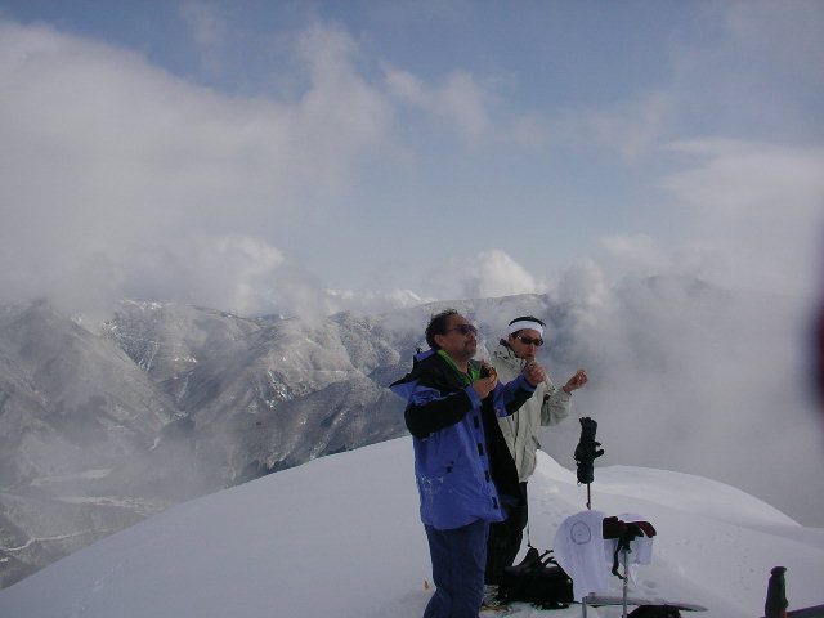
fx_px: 881
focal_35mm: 37
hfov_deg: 50.1
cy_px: 309
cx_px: 412
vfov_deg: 38.7
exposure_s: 1/2000
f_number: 6.9
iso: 50
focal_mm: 5.7
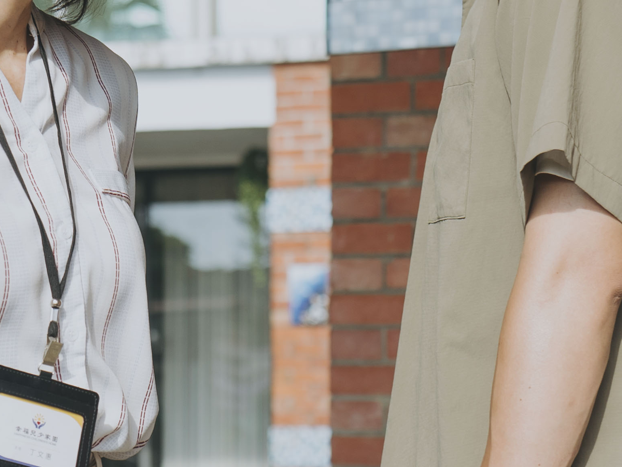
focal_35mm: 131
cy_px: 267
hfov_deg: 15.0
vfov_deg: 11.3
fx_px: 2354
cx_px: 244
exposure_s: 1/500
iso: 200
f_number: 2.8
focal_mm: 35
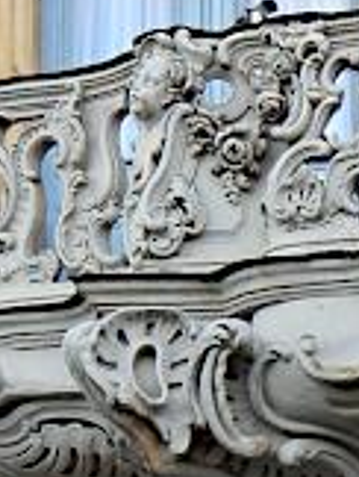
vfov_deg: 8.3
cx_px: 636
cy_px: 824
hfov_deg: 6.4
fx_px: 3158
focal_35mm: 229
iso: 125
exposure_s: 1/125
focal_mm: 5.6
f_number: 3.2
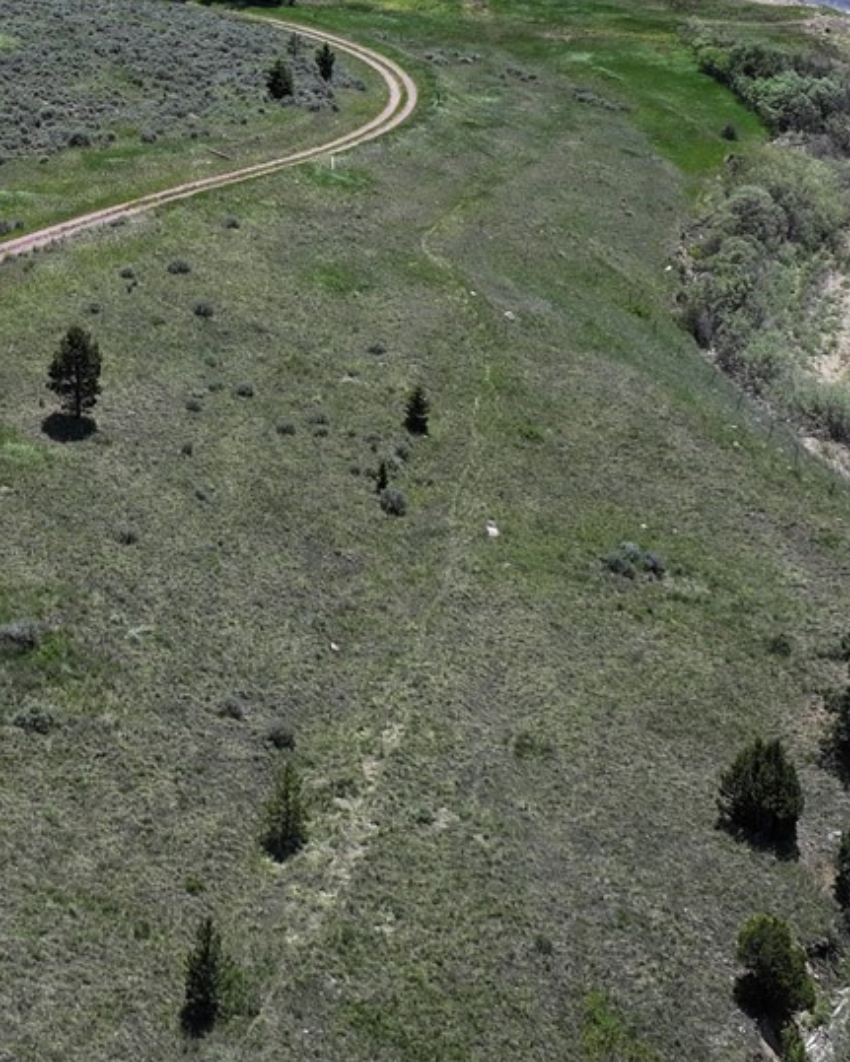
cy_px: 38
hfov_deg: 16.7
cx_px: -119
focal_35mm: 89
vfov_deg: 20.9
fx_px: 2799
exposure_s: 1/2500
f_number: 2.8
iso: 120
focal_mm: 12.29
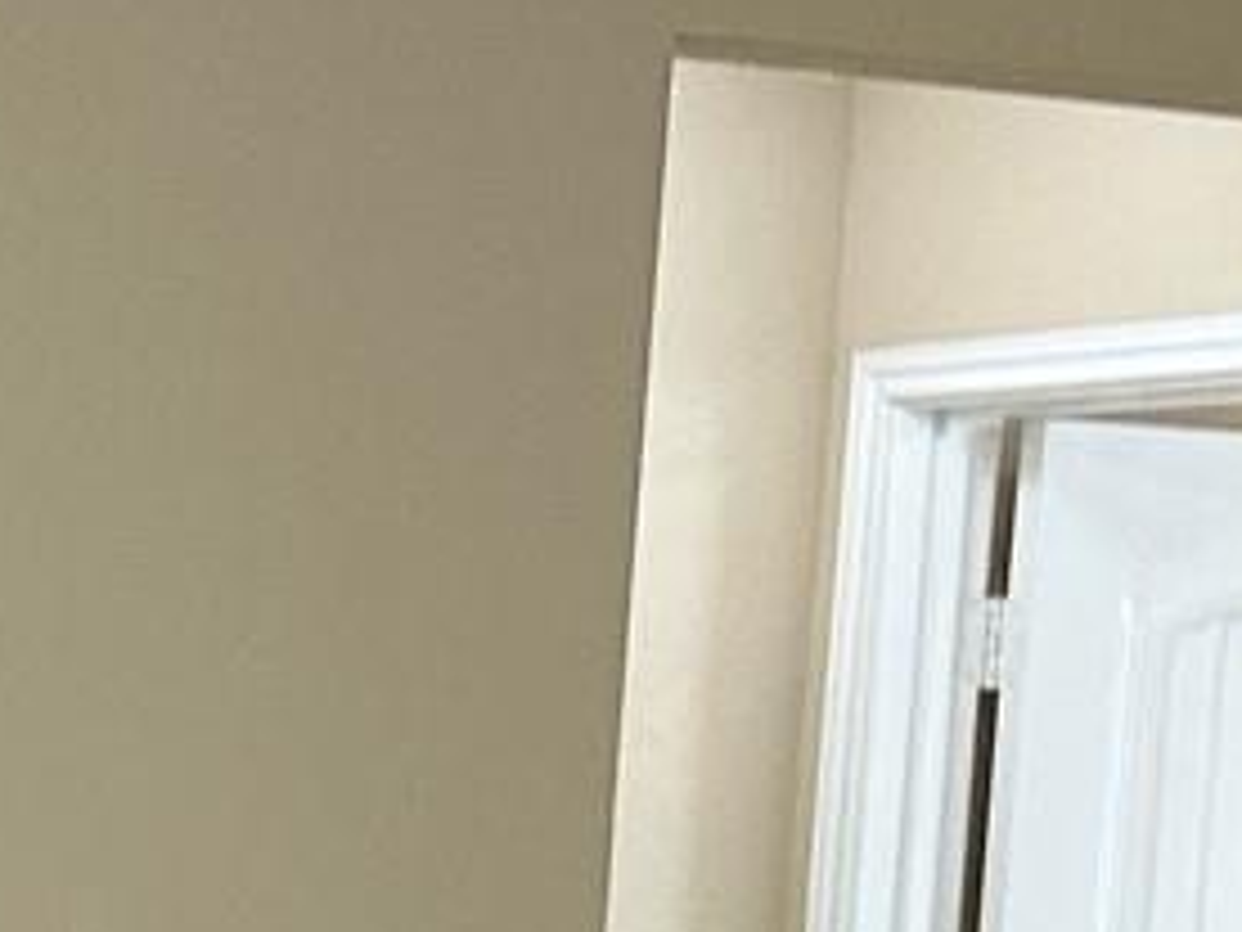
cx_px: -1436
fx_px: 6387
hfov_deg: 10.1
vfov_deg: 8.2
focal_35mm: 178
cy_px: 1319
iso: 125
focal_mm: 6.86
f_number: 1.78
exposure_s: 1/60
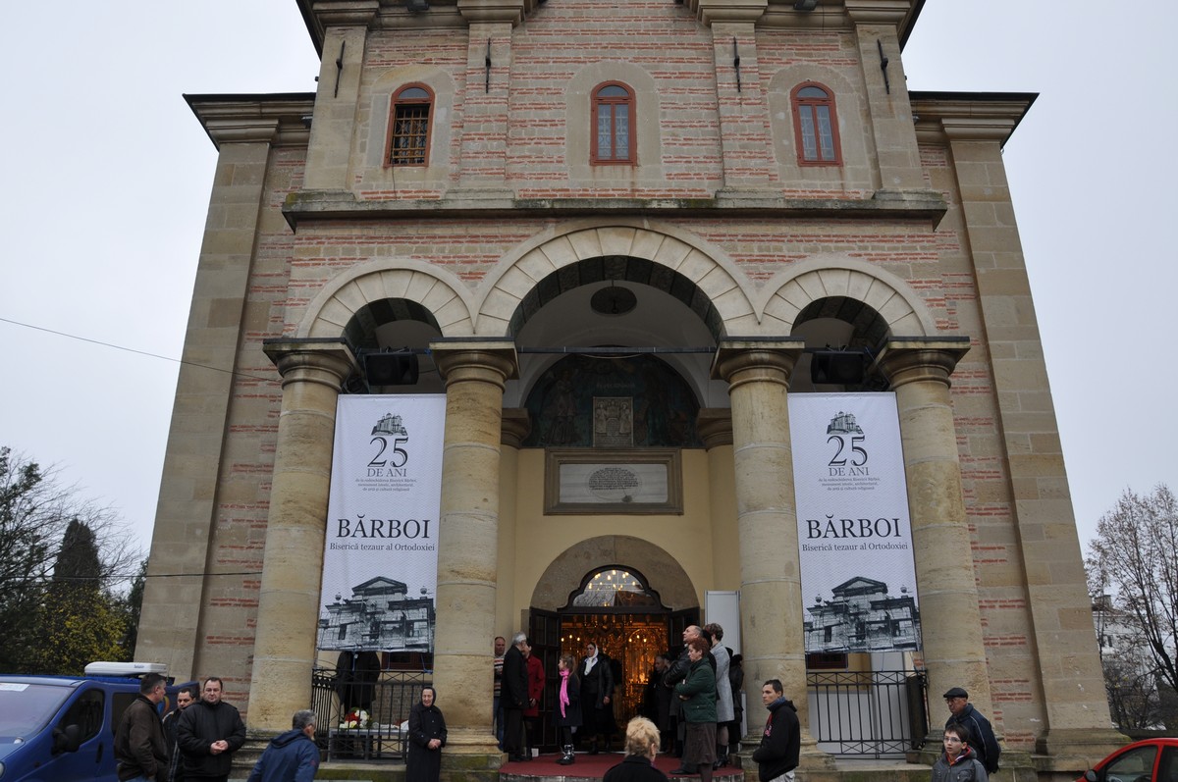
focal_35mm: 27
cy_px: 391
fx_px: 882
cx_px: 589
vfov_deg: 47.8
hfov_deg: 67.4
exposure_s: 1/60
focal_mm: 18
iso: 250
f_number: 9
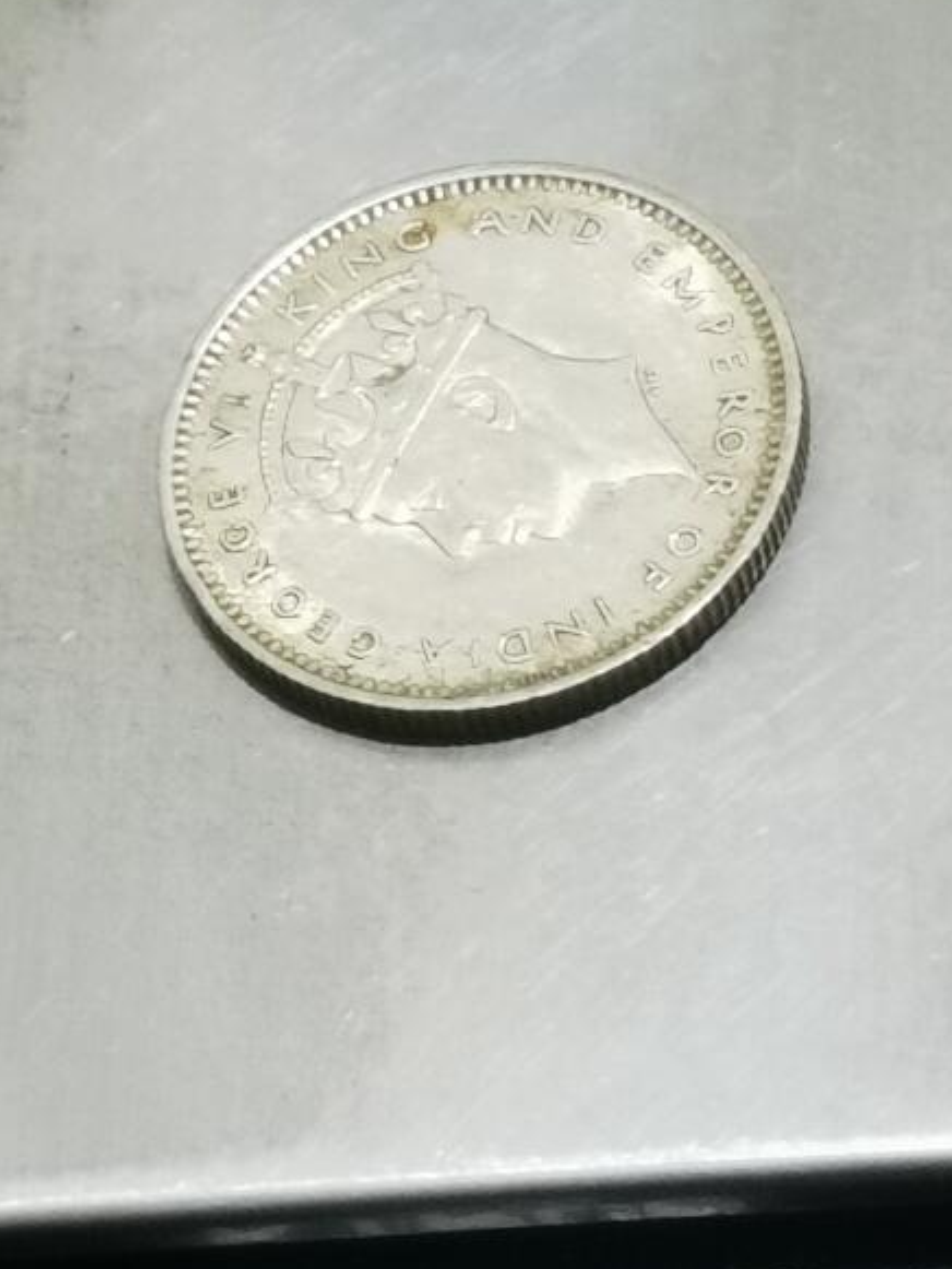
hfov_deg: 7.7
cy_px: 467
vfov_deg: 10.3
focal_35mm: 192
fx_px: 7038
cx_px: 635
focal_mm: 6.67
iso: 200
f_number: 1.9
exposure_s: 1/100
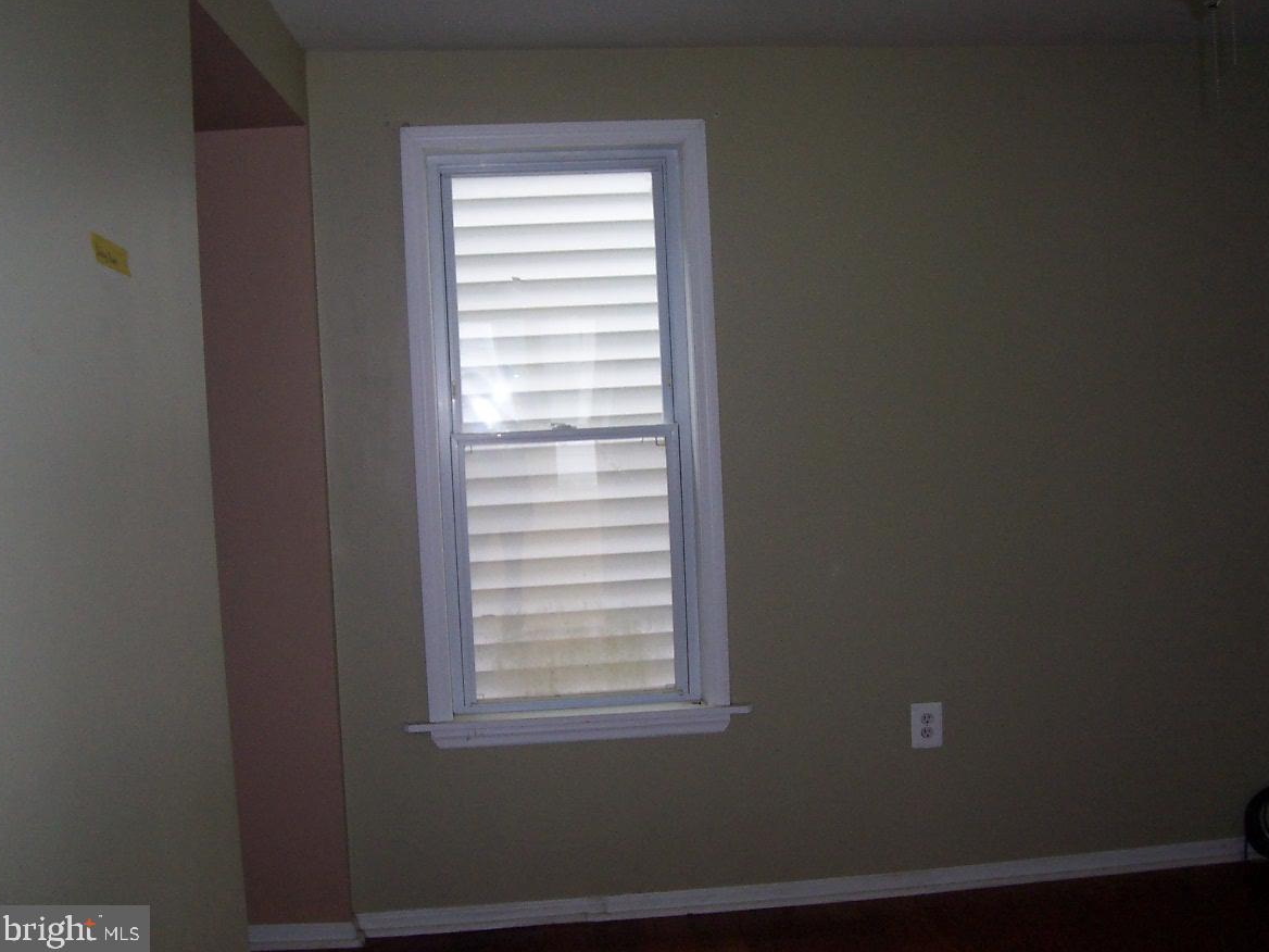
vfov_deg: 37.7
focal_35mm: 38
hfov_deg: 49.0
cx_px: 643
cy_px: 468
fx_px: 1393
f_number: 2.8
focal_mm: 5.6
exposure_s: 1/60
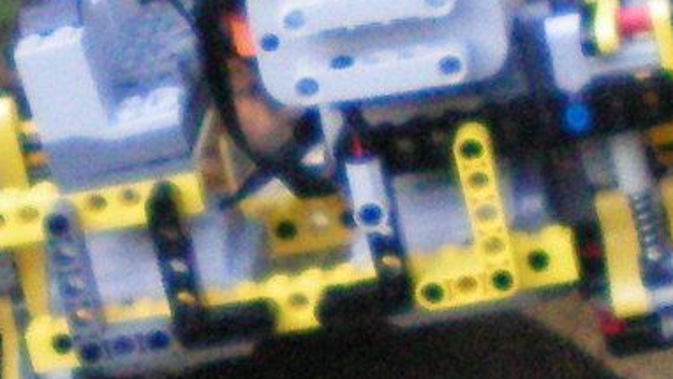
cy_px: 16
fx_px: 3962
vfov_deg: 5.5
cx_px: 433
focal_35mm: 222
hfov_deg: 9.7
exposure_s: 1/80
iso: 320
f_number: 3.1
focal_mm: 6.3
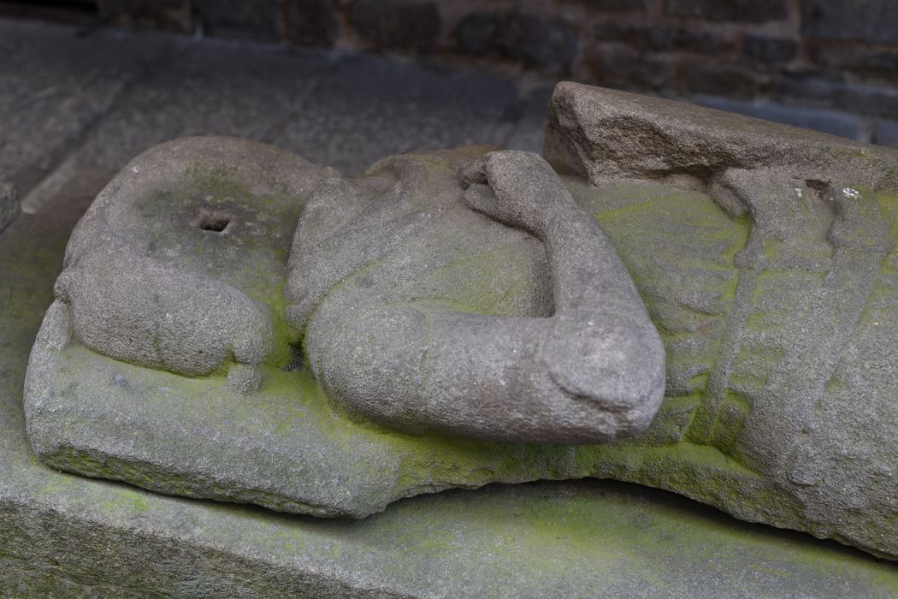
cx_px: 449
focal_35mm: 50
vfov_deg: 27.0
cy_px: 300
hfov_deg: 39.6
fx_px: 1247
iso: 640
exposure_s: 1/400
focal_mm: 50
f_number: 4
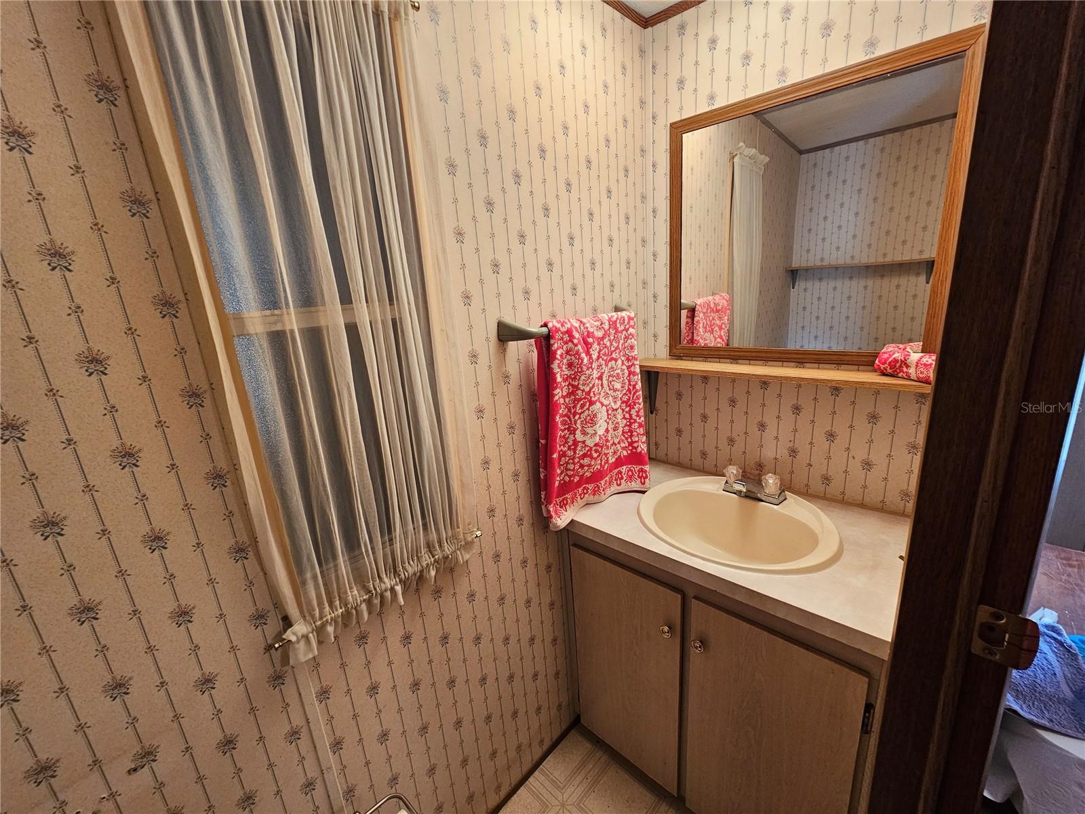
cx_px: 542
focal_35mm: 13
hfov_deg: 106.2
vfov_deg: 89.9
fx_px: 407
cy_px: 407
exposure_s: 1/60
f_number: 2.2
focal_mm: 2.2
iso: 160
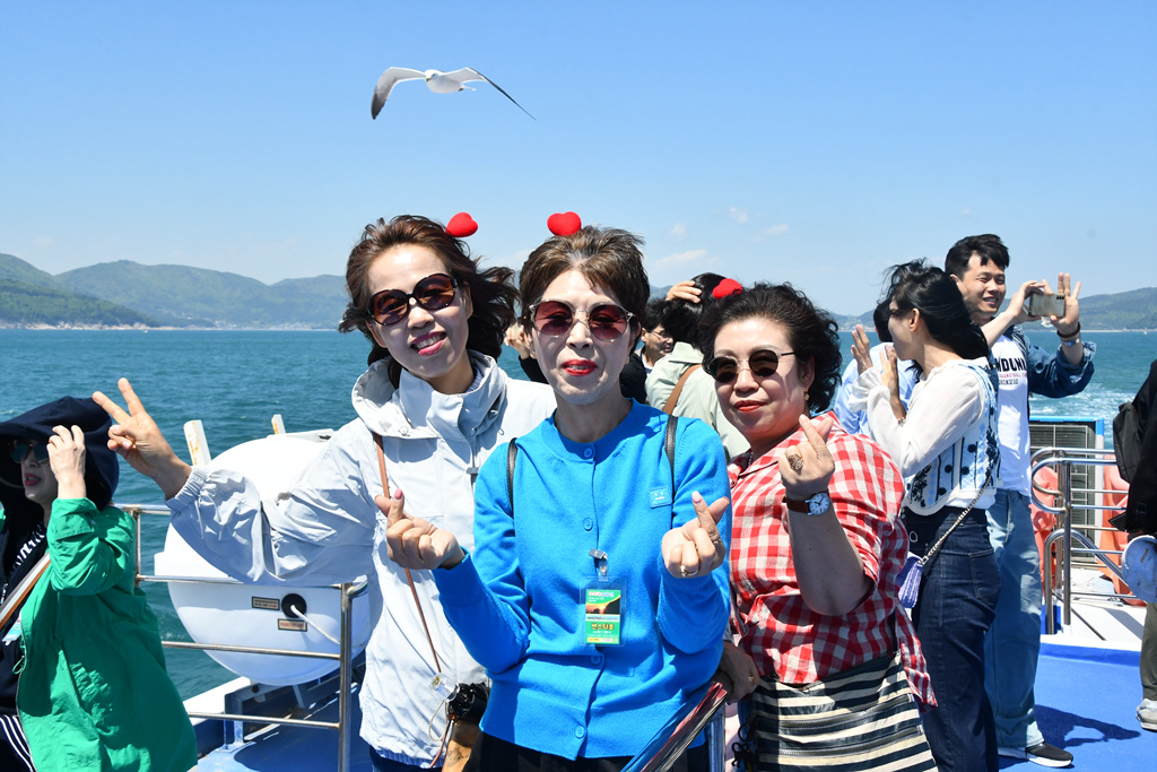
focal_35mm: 39
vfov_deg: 34.2
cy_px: 386
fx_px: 1254
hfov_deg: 49.5
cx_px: 578
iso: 800
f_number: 14
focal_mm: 26
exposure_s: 1/800
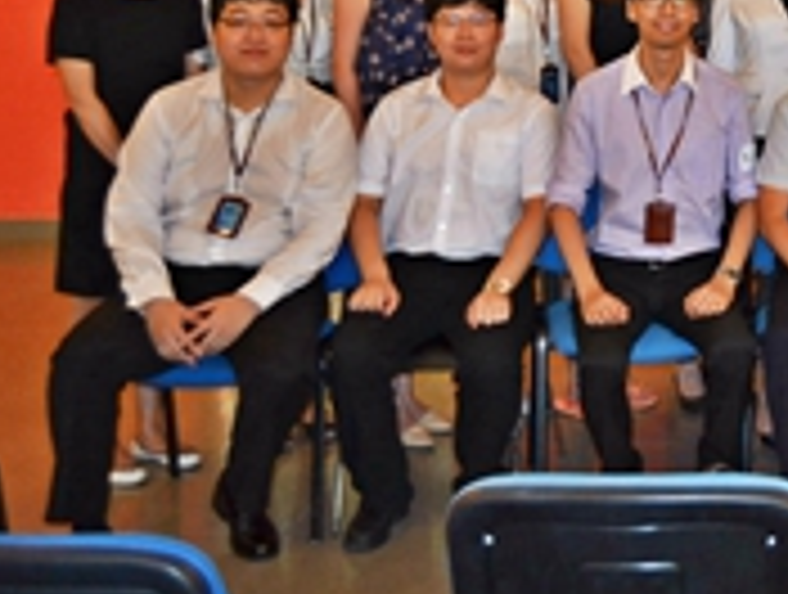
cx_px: 932
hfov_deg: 24.0
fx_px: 1688
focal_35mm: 74
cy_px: -58
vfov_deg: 19.2
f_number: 3.8
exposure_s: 1/60
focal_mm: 20
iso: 560
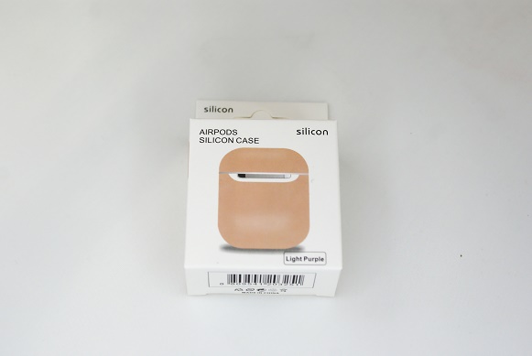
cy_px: 178
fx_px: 999
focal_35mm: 68
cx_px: 266
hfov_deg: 29.8
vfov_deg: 20.2
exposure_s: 1/160
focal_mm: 45
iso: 1600
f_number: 5.6
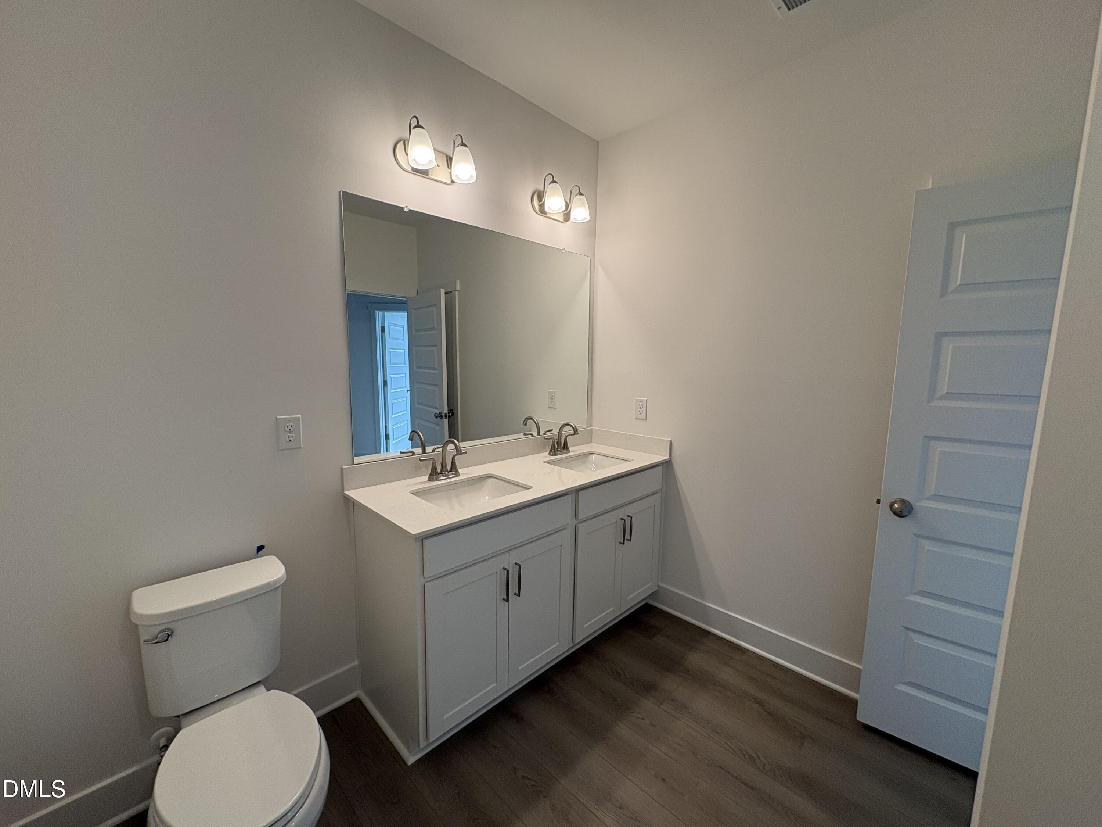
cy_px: 414
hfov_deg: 102.1
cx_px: 551
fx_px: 446
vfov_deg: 85.7
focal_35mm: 14
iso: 100
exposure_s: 1/120
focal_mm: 2.22
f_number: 2.2
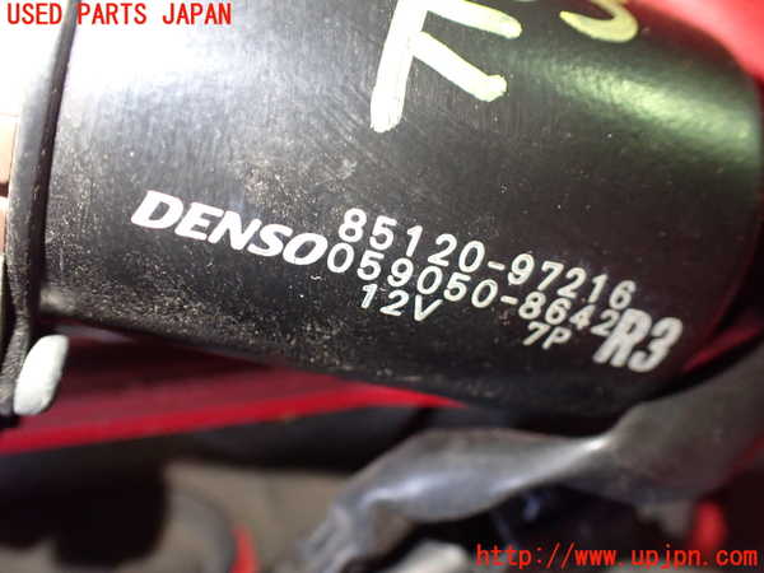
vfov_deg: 46.8
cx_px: 382
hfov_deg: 60.0
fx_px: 662
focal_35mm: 30
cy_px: 286
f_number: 2.3
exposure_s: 1/50
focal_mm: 5.4
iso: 800
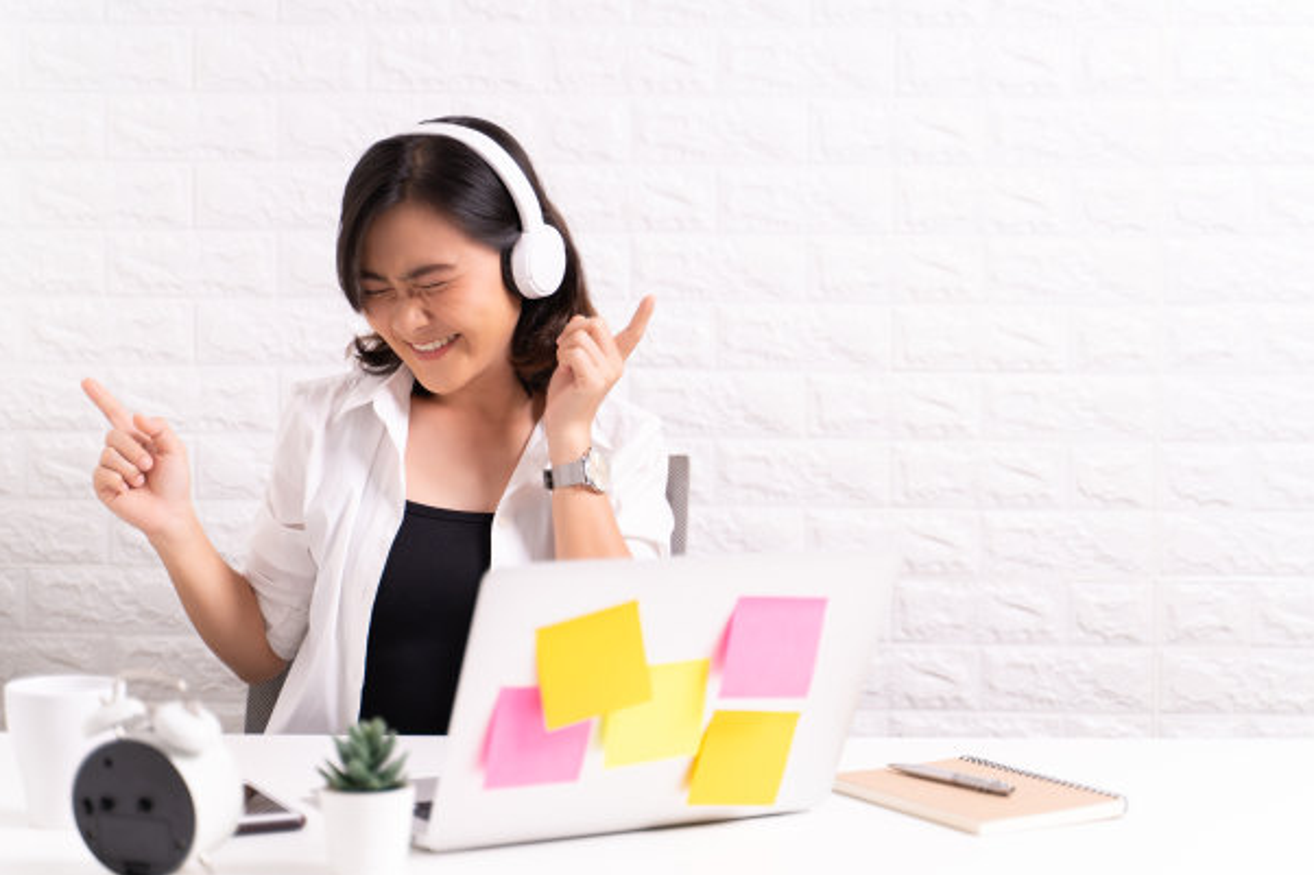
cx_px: 661
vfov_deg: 22.2
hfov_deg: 32.9
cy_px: 439
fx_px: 2226
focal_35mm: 61
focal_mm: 60
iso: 125
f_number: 2.8
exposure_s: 1/160
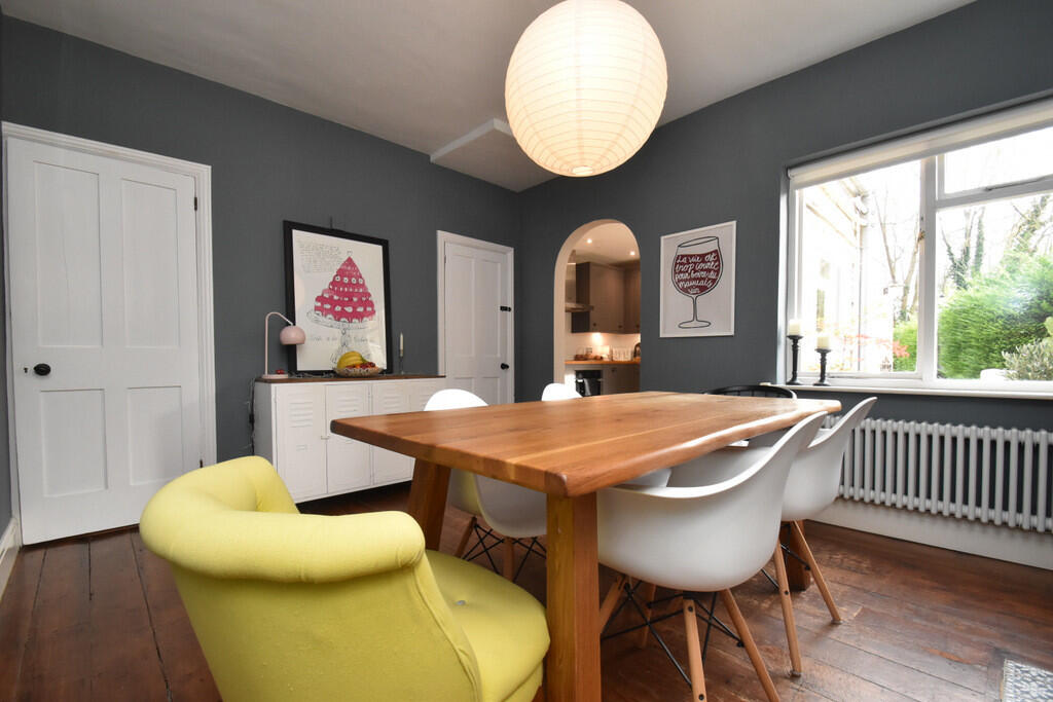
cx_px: 526
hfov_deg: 100.4
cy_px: 351
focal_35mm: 15
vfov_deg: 77.3
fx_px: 439
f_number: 9
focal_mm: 10
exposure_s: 1/60
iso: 1600
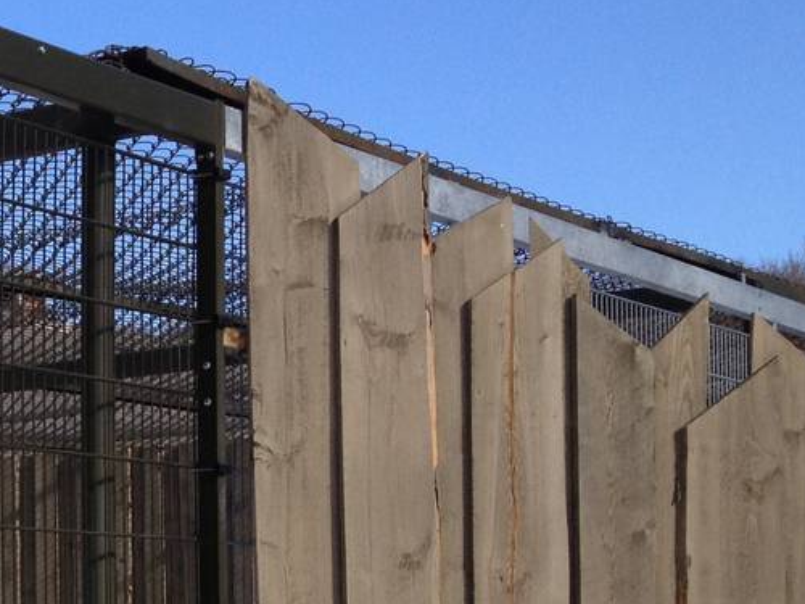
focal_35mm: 112
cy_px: 622
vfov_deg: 13.0
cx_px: -414
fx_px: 2605
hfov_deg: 16.0
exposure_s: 1/1623
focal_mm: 4.28
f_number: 2.4
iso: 50
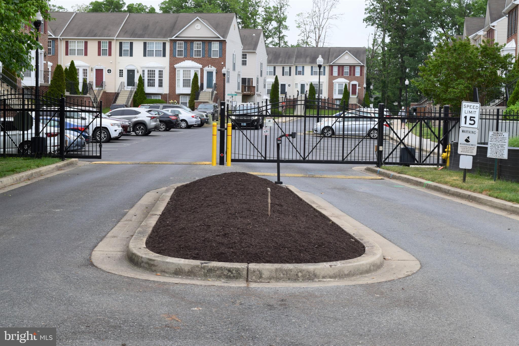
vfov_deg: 20.2
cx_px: 260
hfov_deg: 29.9
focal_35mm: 68
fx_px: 973
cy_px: 173
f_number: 10
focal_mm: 45
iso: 400
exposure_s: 1/200
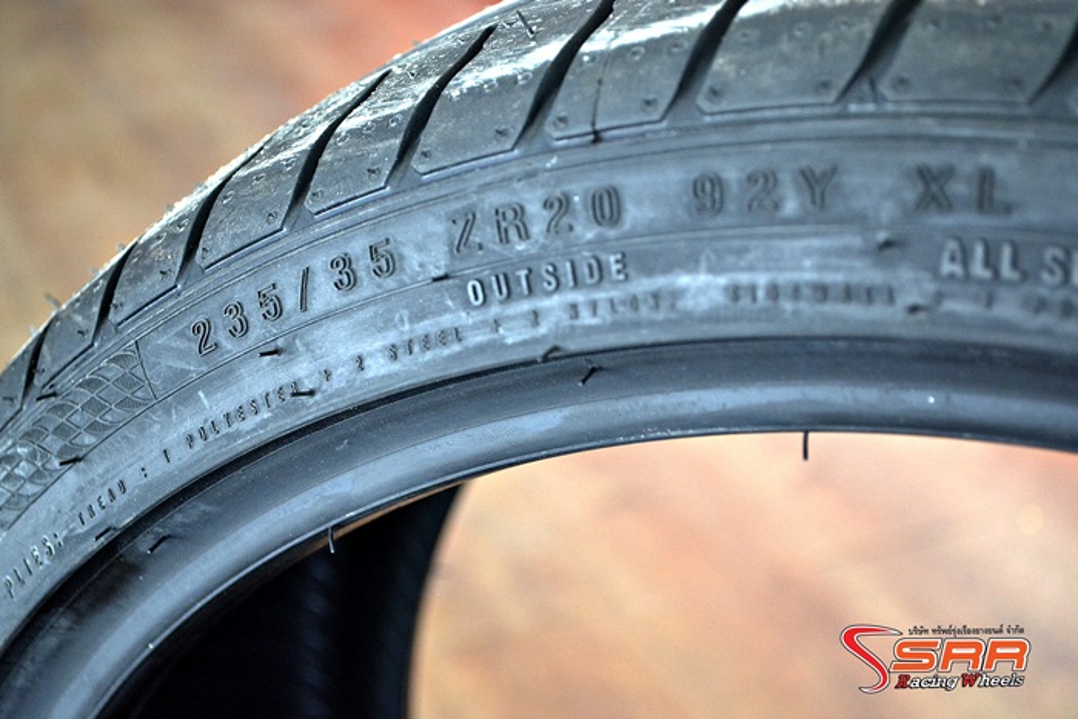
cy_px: 360
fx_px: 1977
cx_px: 539
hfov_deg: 30.5
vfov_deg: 20.6
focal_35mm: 66
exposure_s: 1/15
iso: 2000
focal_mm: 44
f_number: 5.3
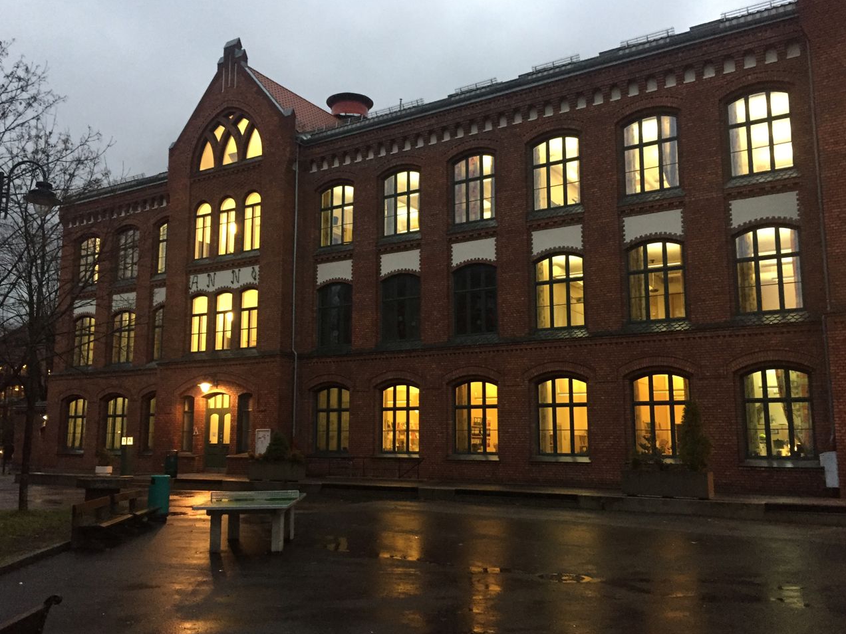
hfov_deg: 58.3
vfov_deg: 45.4
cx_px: 410
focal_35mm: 31
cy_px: 325
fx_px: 758
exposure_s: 1/33
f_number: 2.2
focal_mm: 4.15
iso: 320
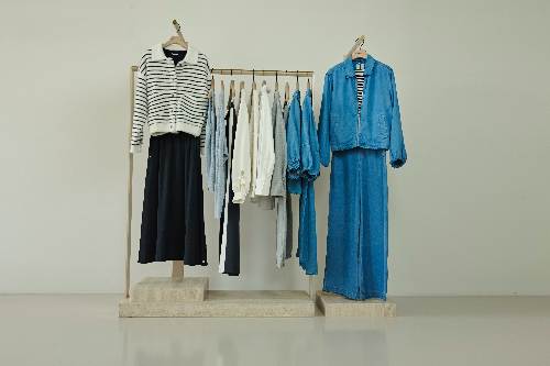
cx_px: 275
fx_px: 466
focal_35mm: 30
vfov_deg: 42.9
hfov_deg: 61.1
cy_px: 183
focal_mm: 30.5
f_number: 4
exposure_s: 1/200
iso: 320
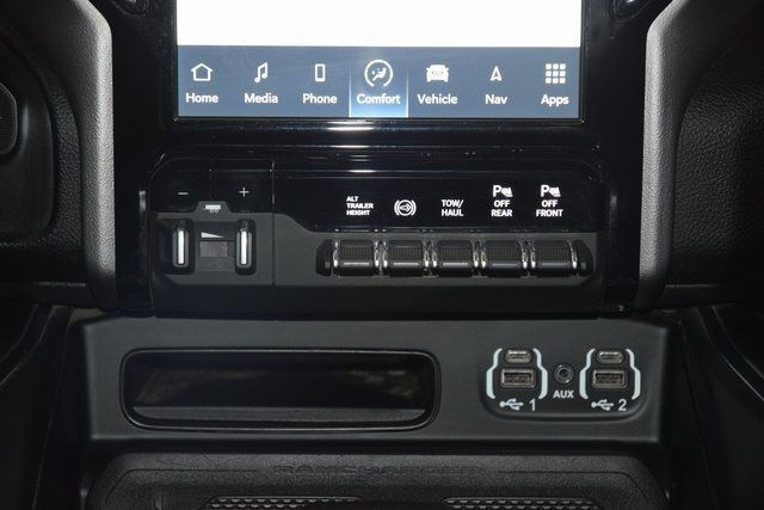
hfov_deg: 19.5
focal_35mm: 105
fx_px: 2229
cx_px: 382
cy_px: 255
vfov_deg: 13.0
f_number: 4.5
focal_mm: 70
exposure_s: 1/80
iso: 2000
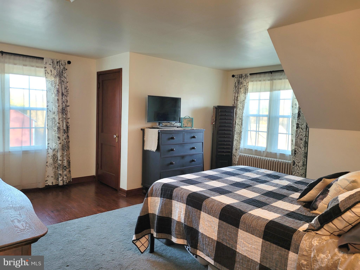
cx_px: 180
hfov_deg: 67.3
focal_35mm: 26
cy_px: 135
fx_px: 270
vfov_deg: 53.1
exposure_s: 1/40
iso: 160
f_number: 1.8
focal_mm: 5.4
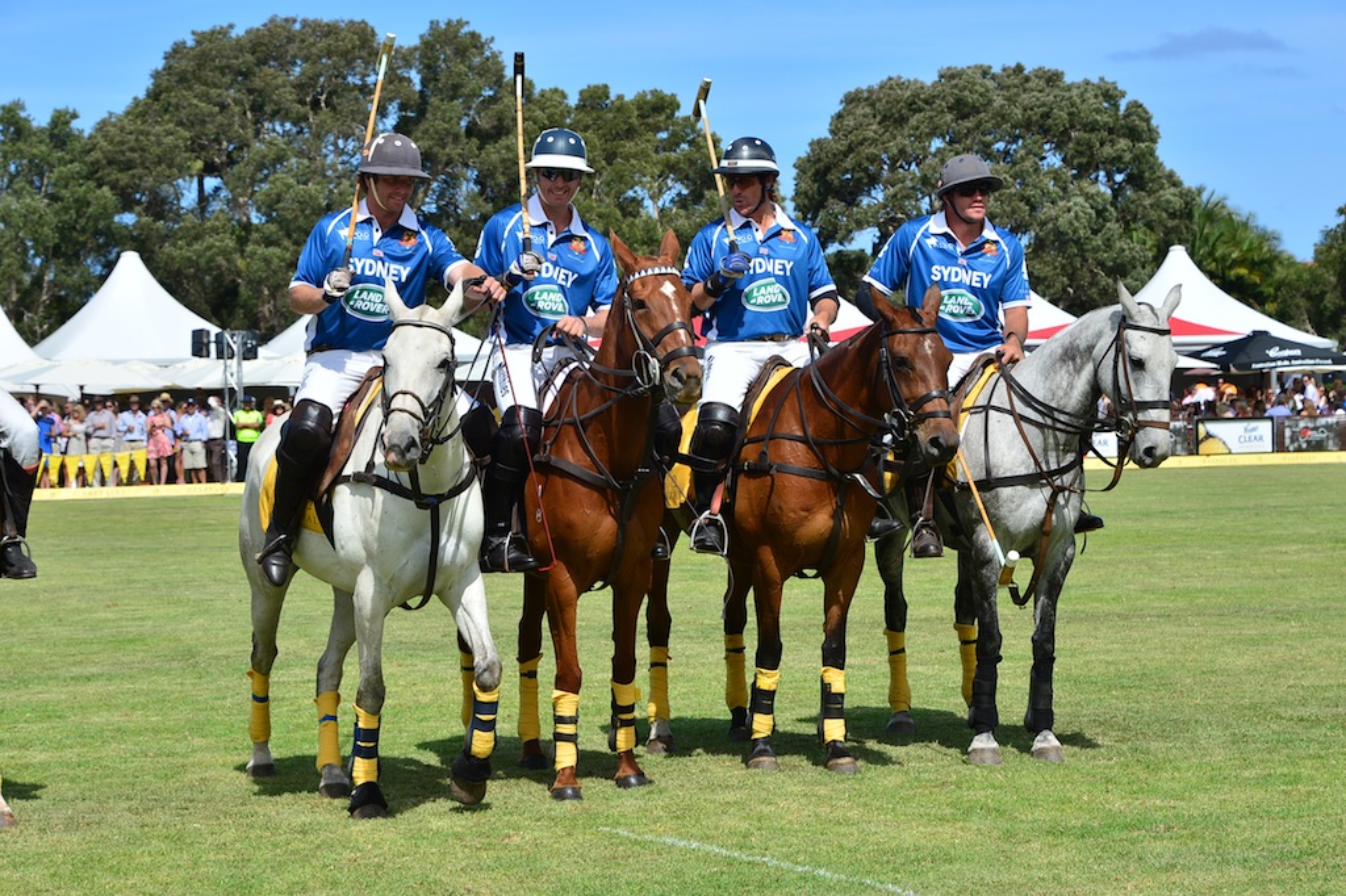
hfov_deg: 20.4
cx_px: 673
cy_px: 448
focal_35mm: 100
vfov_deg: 13.7
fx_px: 3737
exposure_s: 1/500
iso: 250
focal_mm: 100
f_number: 10
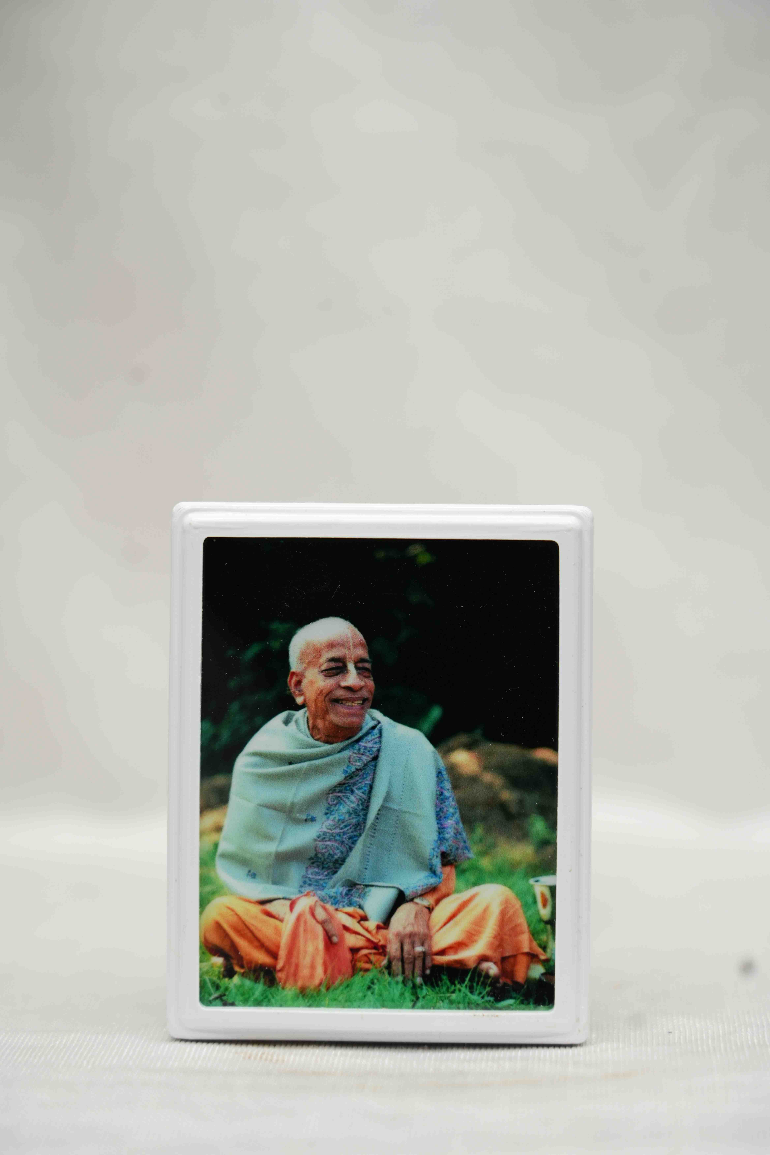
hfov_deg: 13.0
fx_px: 3368
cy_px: 578
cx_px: 385
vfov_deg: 19.5
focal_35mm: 105
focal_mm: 105
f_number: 5
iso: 250
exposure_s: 1/80
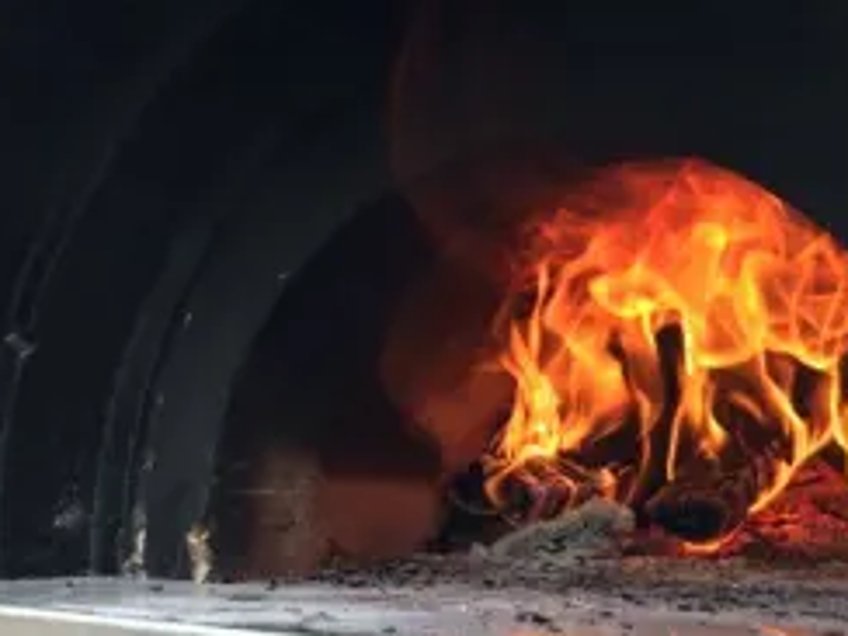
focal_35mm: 59
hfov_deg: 31.9
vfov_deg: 24.8
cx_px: 177
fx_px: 1445
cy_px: 389
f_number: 2.2
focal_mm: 4.12
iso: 32
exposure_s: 1/120
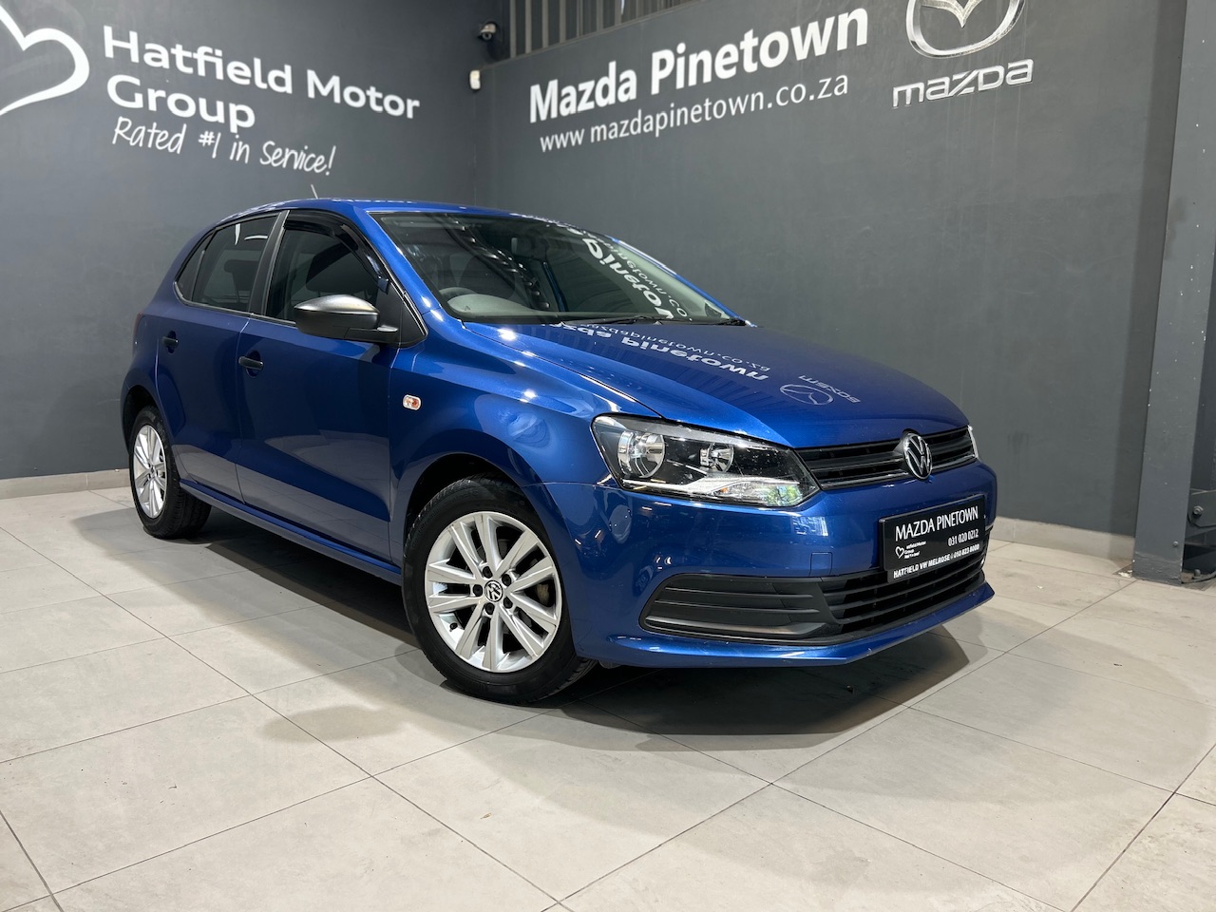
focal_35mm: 26
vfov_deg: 53.1
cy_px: 456
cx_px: 608
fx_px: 913
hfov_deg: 67.3
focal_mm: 5.7
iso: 80
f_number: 1.5
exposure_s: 1/50
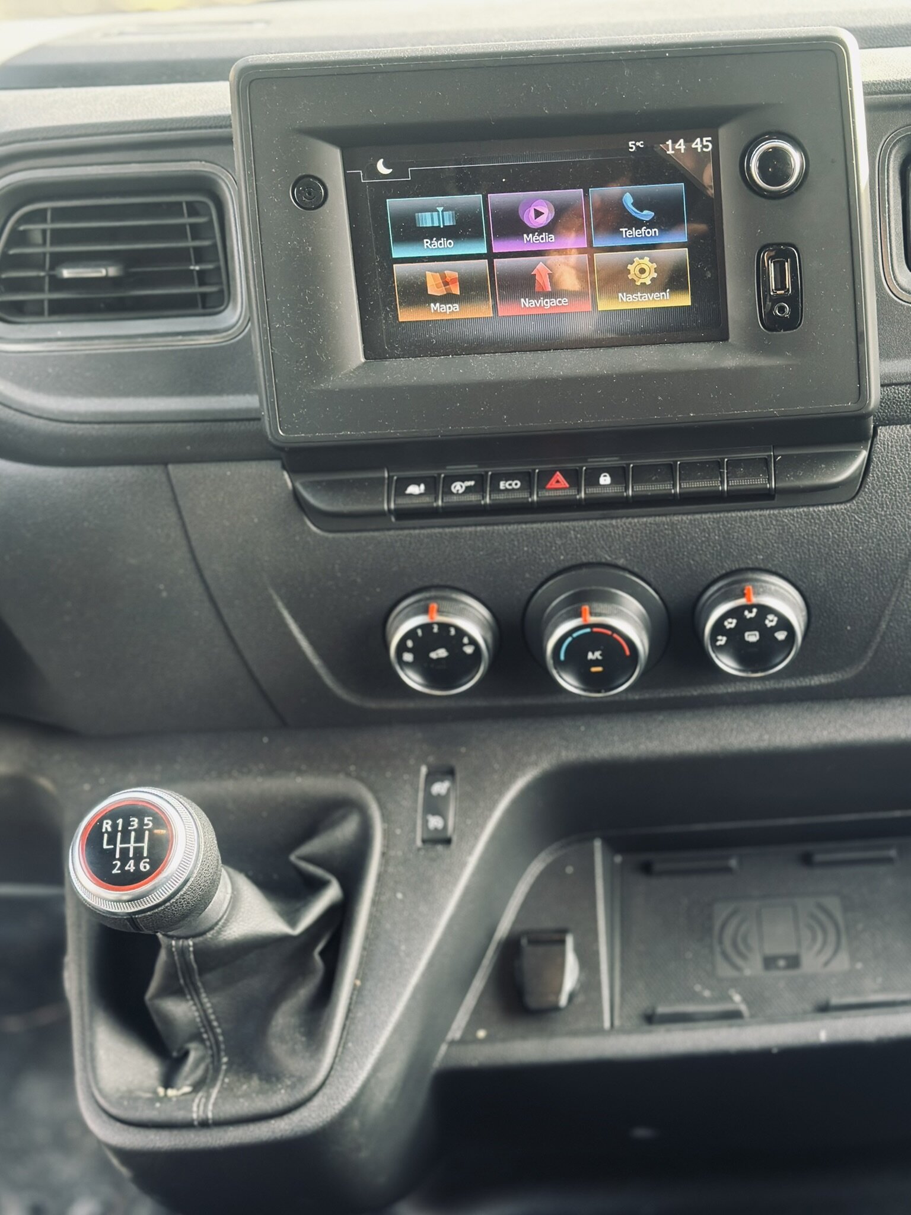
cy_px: 608
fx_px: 1684
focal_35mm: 48
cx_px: 456
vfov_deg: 39.7
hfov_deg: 30.3
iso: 160
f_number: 1.78
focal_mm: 6.86
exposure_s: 1/60
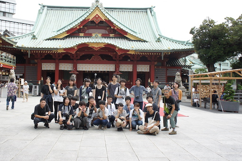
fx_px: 262
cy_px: 76
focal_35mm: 39
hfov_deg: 49.4
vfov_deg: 34.2
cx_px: 104
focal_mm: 22
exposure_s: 1/500
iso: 800
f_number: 8
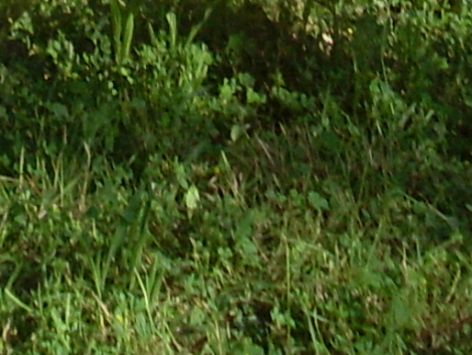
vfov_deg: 6.1
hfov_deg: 8.7
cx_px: 150
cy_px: -680
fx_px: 3097
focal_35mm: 227
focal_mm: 6.3
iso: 80
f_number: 7.7
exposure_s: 1/180
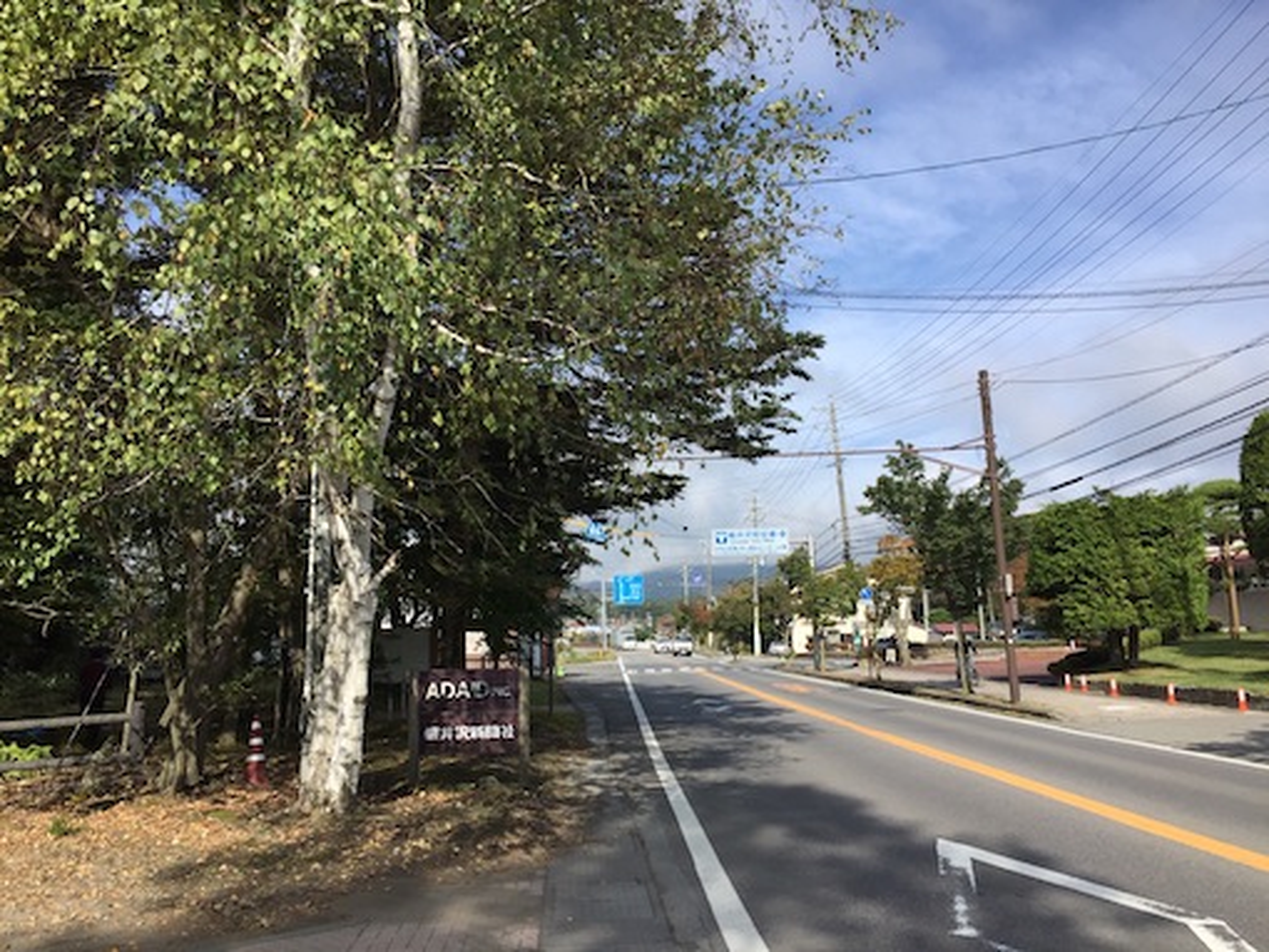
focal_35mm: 29
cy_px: 476
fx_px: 1064
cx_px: 634
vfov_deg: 48.3
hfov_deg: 61.6
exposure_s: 1/1883
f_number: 2.2
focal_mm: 4.15
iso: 32
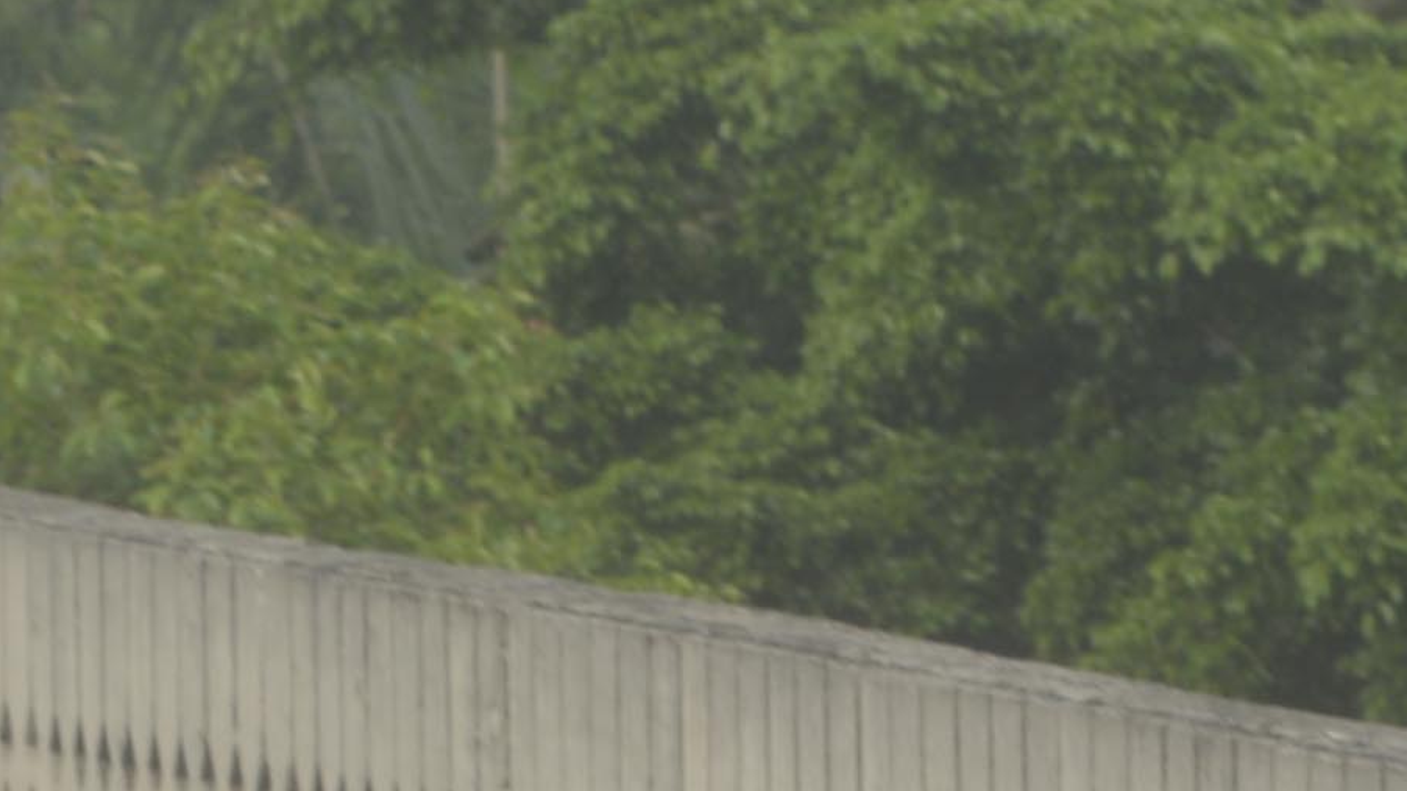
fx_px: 32601
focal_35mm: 874
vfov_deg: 1.4
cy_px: 2030
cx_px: -552
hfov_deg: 2.5
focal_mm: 125
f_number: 11
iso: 100
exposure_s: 1/125
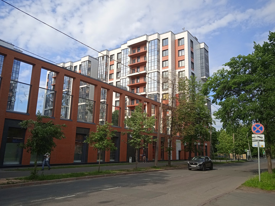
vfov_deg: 49.7
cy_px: 103
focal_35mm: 28
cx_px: 138
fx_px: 222
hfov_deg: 63.4
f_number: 2.2
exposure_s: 1/787
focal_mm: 3.43
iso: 100
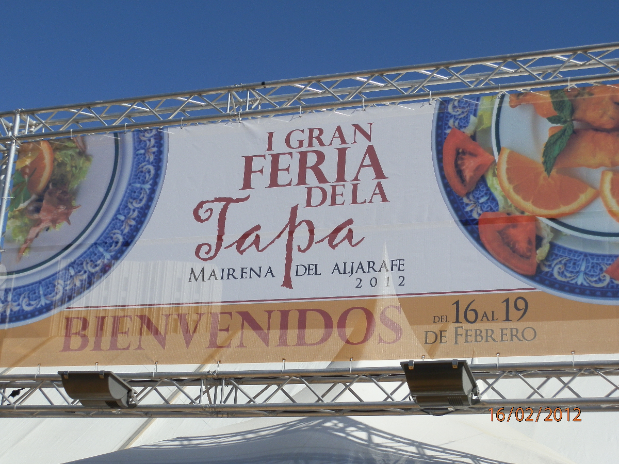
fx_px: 1091
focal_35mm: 61
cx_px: 310
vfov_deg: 24.0
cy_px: 232
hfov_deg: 31.7
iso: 100
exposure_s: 1/200
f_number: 11.2
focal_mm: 10.99
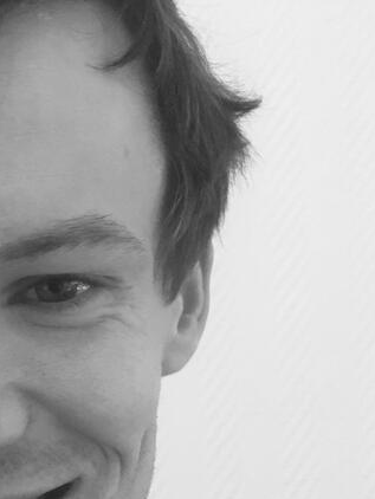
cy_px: 342
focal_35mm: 65
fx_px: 938
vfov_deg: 29.5
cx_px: 2
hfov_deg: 21.8
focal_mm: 4.15
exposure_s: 1/25
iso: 200
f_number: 2.2
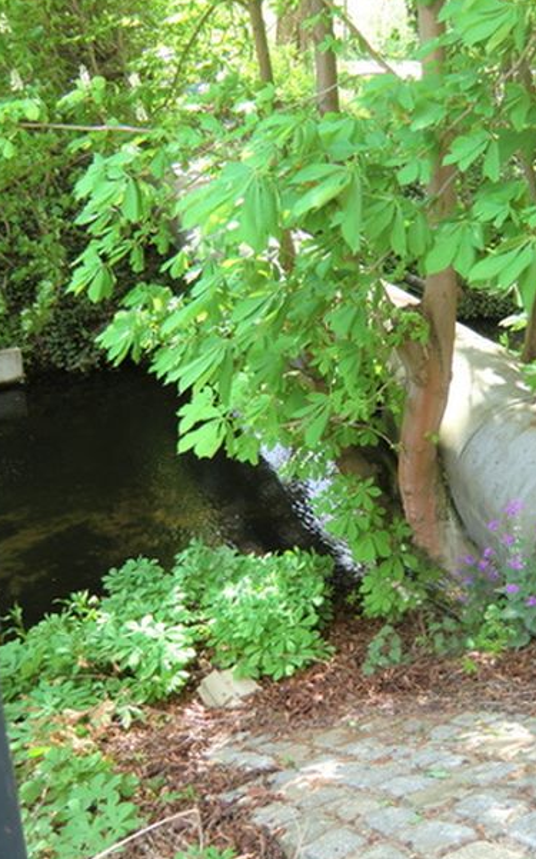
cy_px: 426
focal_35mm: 35
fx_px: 819
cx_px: 389
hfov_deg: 35.6
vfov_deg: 55.3
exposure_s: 1/60
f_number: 3.2
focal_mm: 4.3
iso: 100
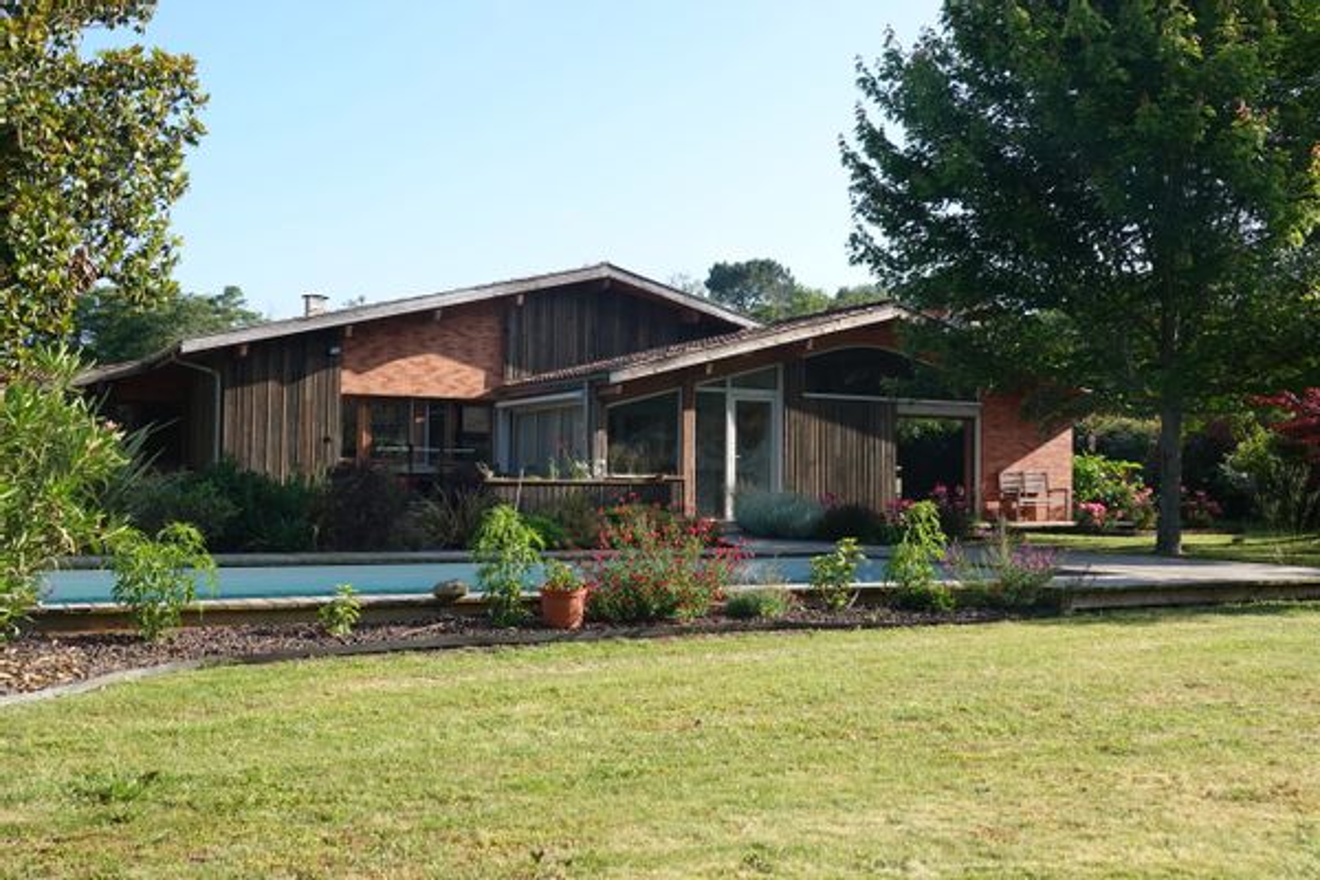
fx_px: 1320
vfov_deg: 36.9
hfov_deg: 53.1
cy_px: 440
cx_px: 660
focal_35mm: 36
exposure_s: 1/320
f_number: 4
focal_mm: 13.31
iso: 100
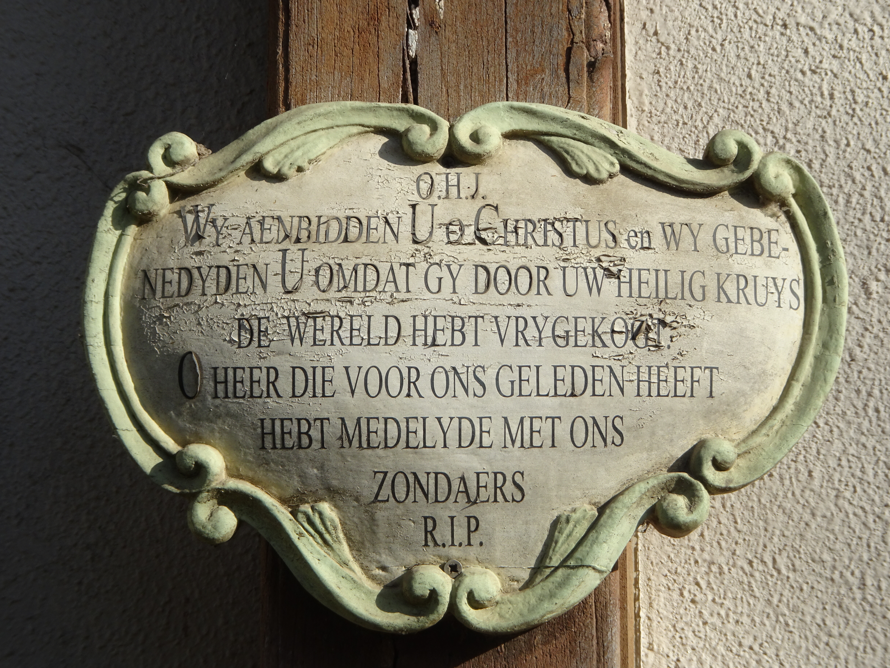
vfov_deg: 13.7
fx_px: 2777
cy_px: 334
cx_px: 445
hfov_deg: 18.2
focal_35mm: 108
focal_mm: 18.53
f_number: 5
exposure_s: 1/400
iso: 80
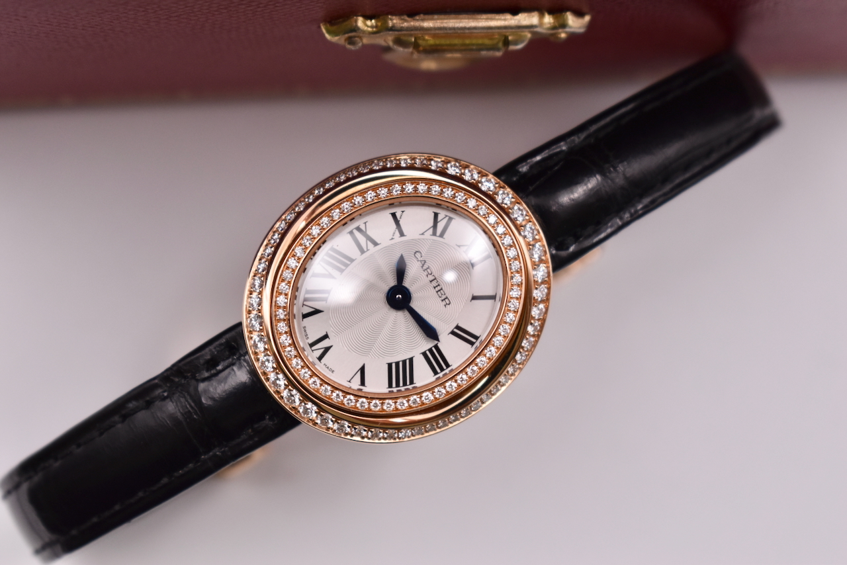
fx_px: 1835
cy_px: 282
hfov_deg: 26.0
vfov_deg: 17.5
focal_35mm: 78
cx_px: 424
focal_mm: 52
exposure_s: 1/125
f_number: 5.6
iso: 640
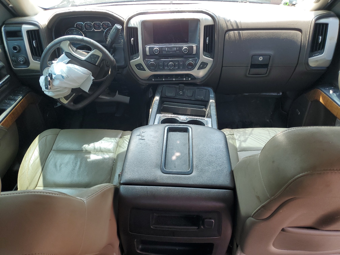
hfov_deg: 67.3
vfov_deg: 53.1
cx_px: 170
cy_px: 128
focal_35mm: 26
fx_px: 255
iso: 50
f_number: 1.5
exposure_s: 1/128
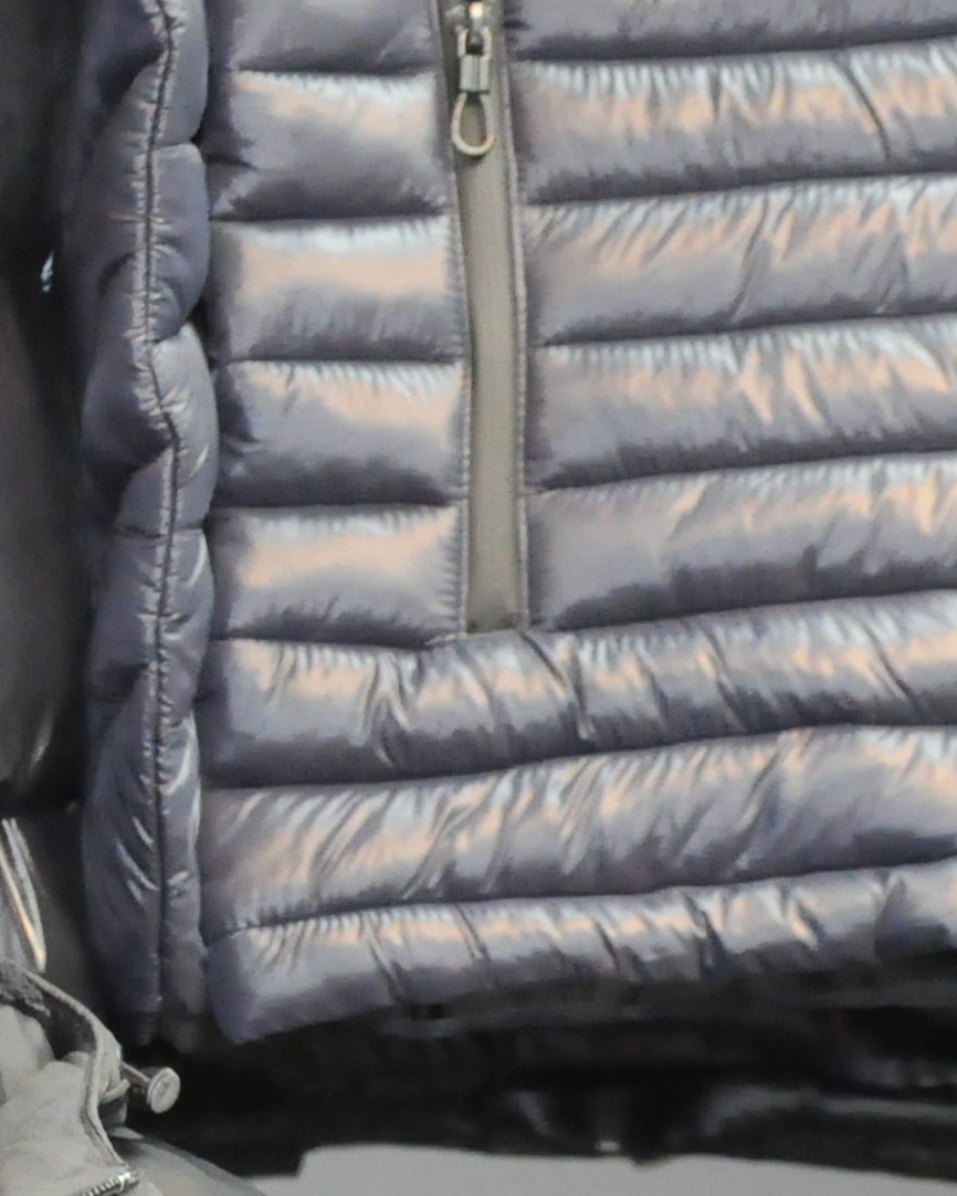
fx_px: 5522
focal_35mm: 156
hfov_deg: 9.6
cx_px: -462
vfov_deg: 12.3
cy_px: 1010
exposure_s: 1/60
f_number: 5.6
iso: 3200
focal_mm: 28
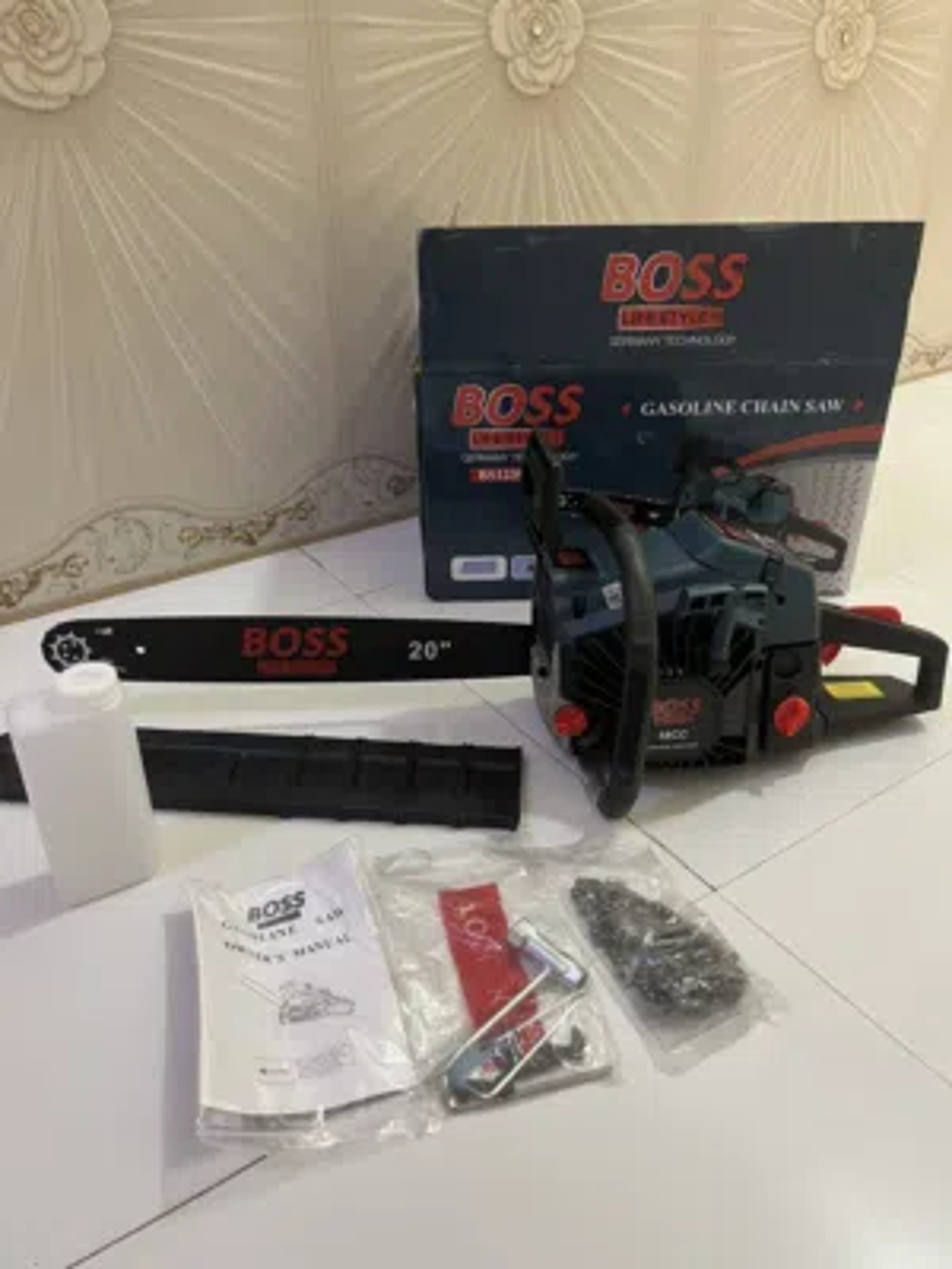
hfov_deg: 53.1
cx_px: 476
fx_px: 953
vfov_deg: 67.3
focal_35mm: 26
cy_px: 634
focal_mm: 5.1
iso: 250
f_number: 1.6
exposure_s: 1/60
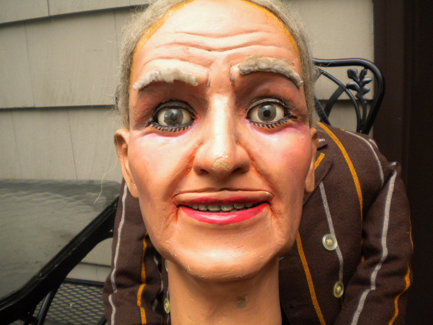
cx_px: 216
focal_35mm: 35
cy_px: 162
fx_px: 438
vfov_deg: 40.7
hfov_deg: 52.6
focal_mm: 6.3
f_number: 3.1
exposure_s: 1/428
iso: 261
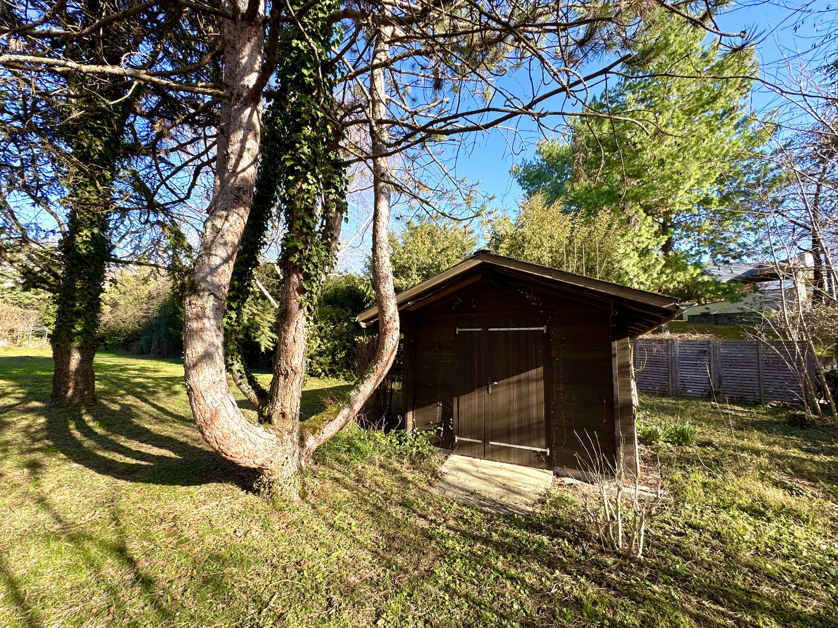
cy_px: 314
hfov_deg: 102.1
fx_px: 339
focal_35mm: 14
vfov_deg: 85.7
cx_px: 419
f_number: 2.2
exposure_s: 1/291
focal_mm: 2.22
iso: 40
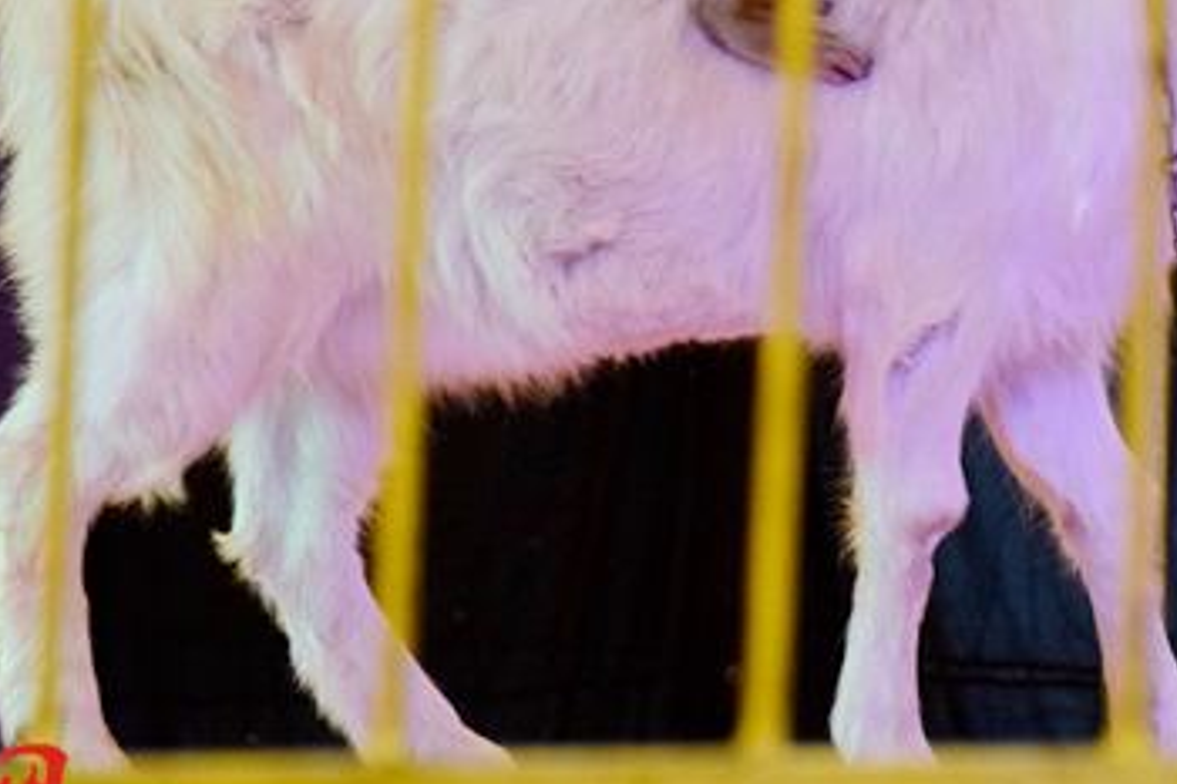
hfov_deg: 7.5
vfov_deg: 5.0
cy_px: 29
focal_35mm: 274
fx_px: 8954
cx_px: 770
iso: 1600
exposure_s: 1/250
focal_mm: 80
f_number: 5.3
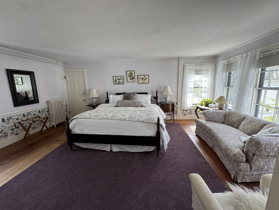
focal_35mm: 14
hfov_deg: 102.1
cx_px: 140
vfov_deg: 85.7
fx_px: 113
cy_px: 105
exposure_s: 1/99
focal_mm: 2.22
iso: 100
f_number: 2.2
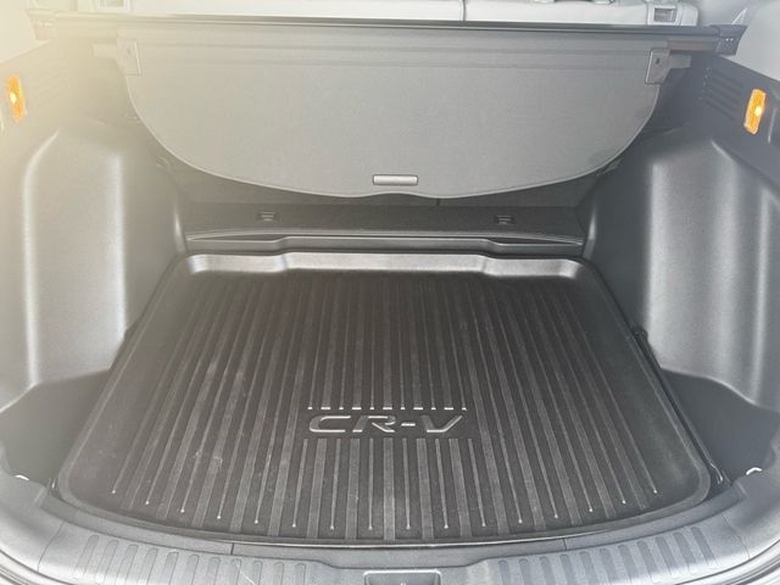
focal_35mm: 24
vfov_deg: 56.8
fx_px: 541
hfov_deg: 71.6
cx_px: 390
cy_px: 292
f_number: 1.78
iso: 200
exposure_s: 1/121
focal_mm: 6.76
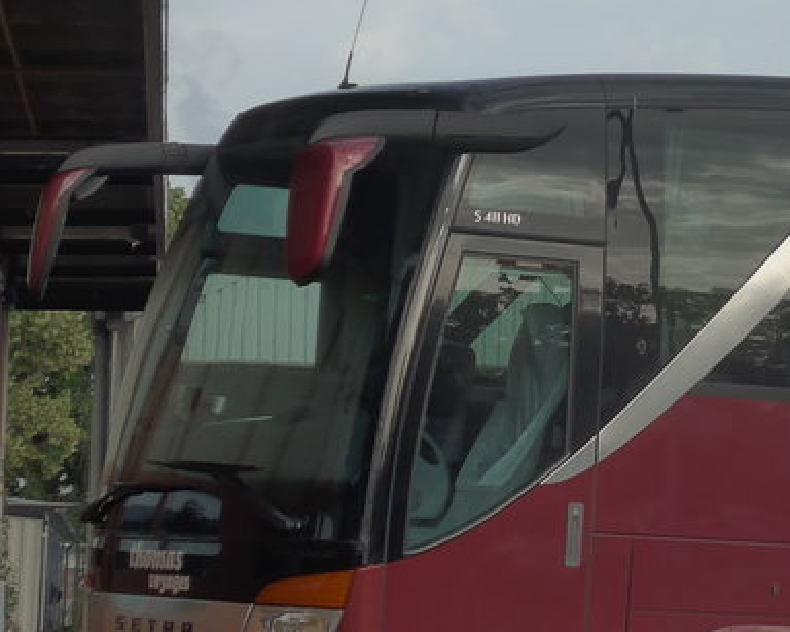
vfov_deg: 8.2
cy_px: 212
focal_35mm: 189
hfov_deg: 10.0
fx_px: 4418
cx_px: 1029
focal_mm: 12.7
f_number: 3.7
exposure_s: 1/640
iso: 160
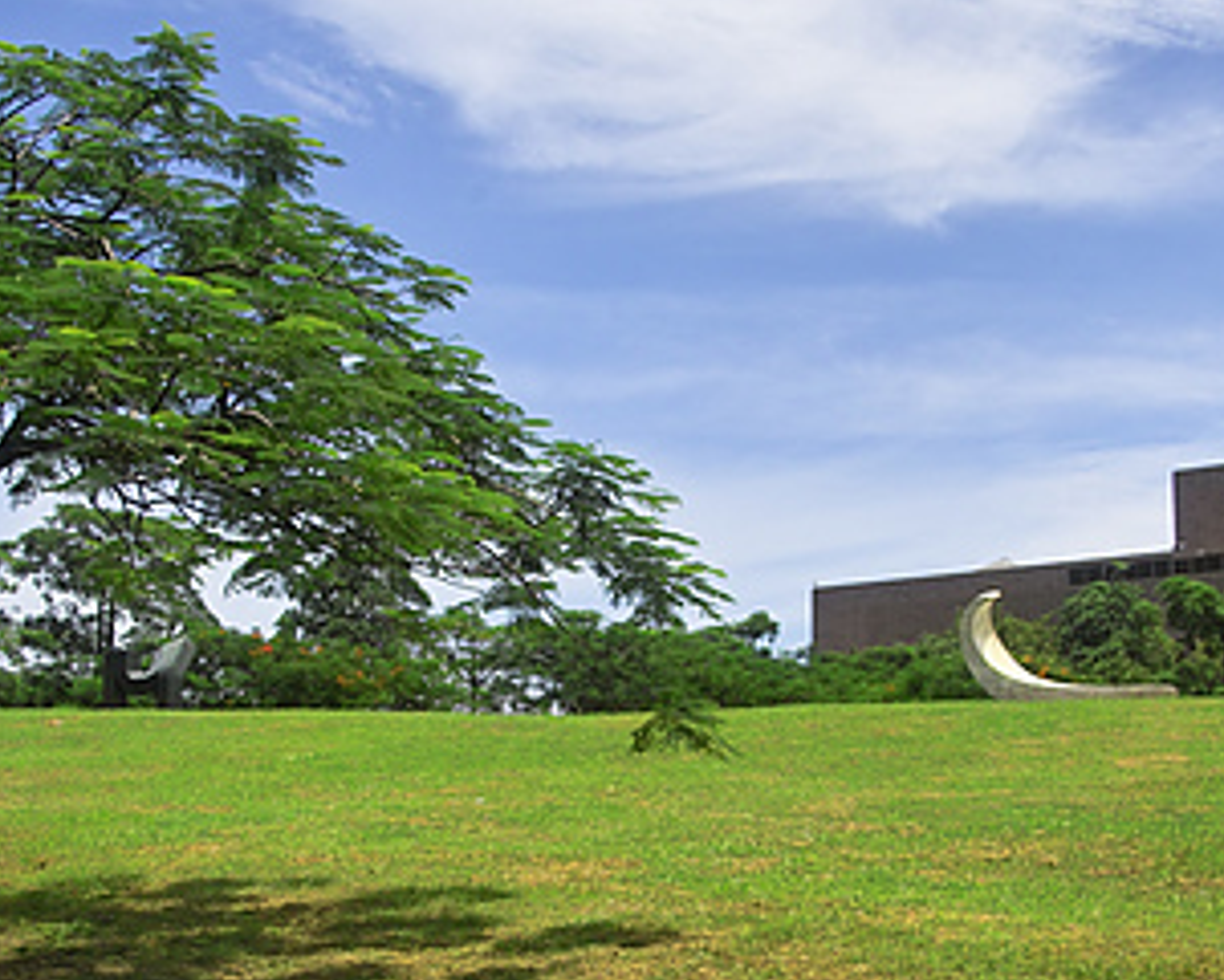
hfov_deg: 32.5
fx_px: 2102
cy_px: 472
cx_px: 651
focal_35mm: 58
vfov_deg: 26.2
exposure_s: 1/1600
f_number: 4.5
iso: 100
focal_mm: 18
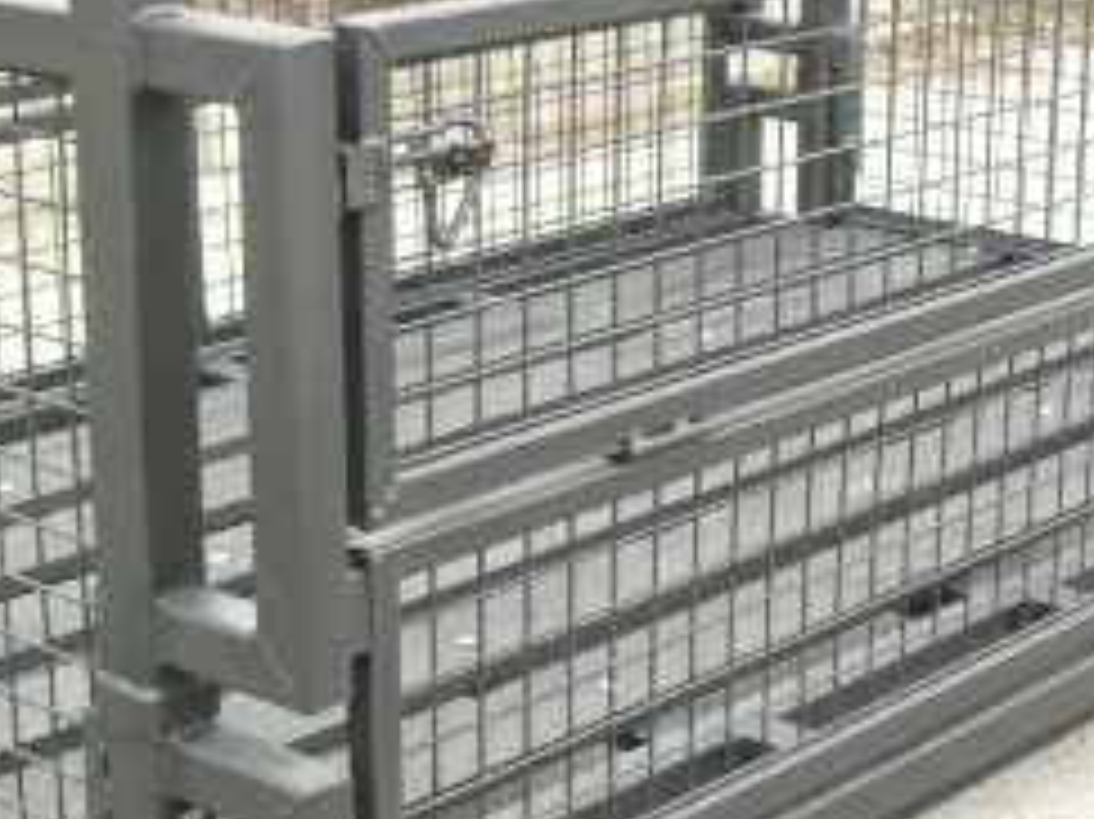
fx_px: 3001
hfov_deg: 20.7
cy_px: 490
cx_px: 617
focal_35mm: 95
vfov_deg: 15.5
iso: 200
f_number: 3.1
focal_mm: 6.3
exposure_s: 1/100
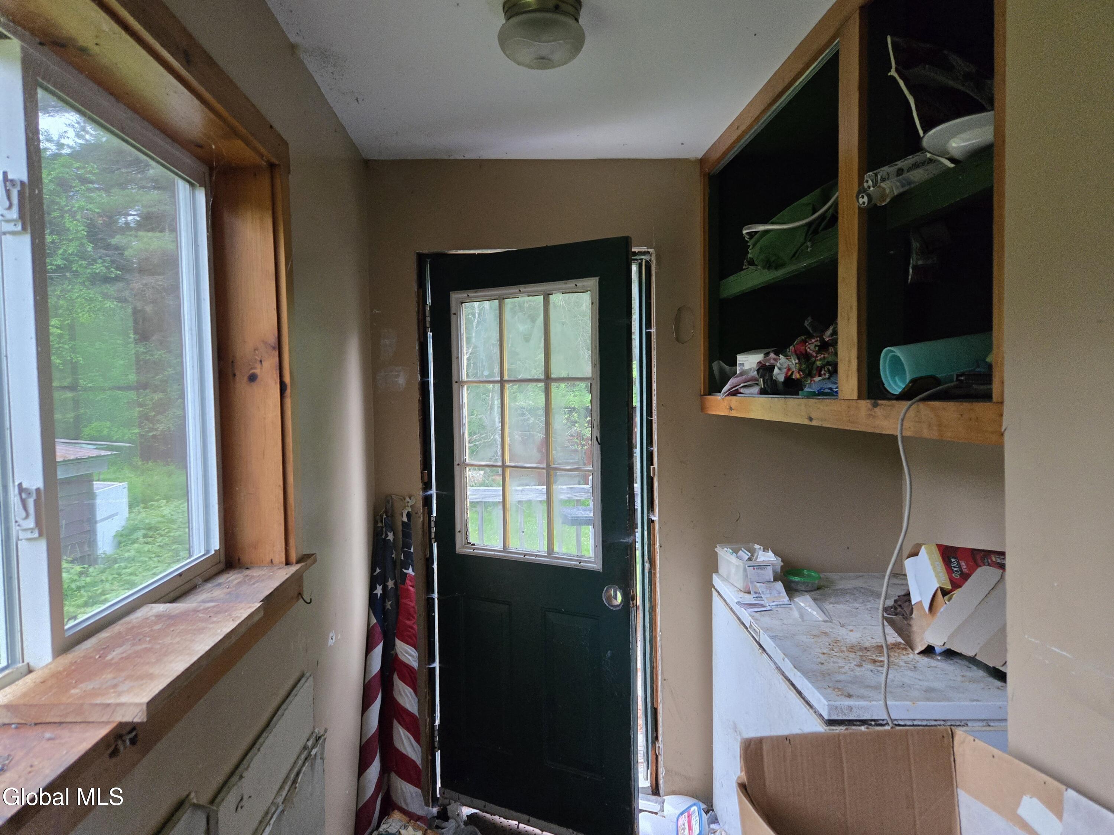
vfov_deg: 58.9
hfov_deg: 73.9
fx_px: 740
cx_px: 557
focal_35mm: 23
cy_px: 418
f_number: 1.8
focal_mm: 5.4
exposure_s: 1/120
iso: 800
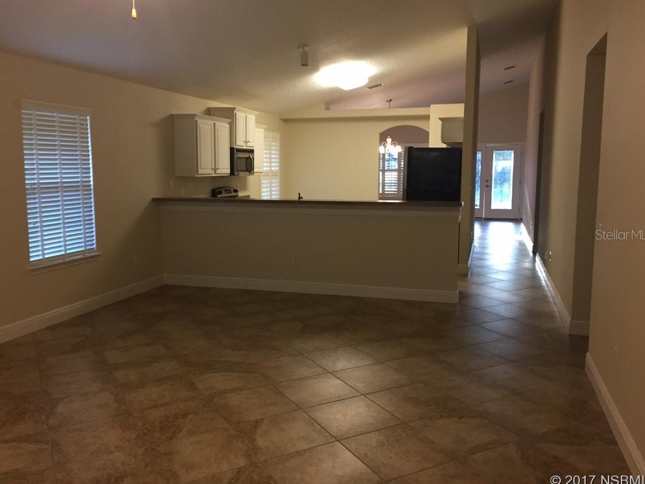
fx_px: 559
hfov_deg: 60.0
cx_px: 323
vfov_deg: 46.8
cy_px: 234
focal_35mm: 30
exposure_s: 1/30
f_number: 2.2
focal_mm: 4.15
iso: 125
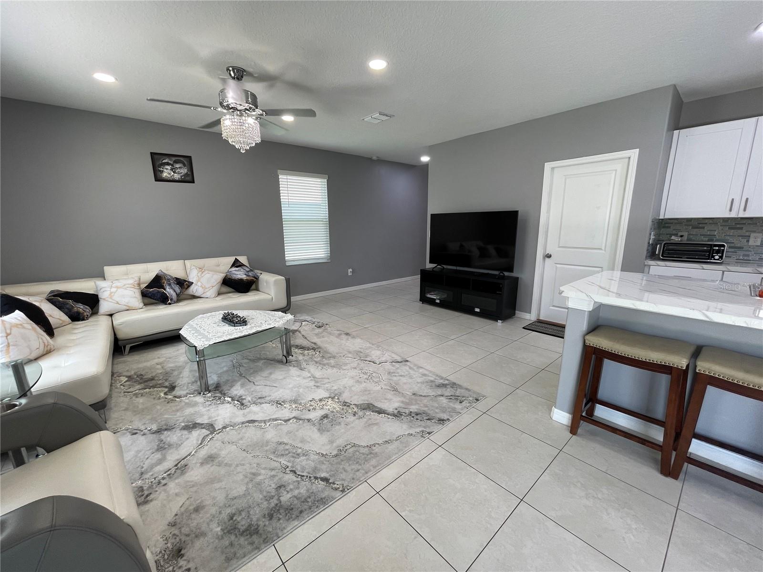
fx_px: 287
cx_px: 382
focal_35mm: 13
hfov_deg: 106.2
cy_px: 286
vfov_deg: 89.9
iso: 64
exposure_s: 1/40
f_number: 2.4
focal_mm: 1.54
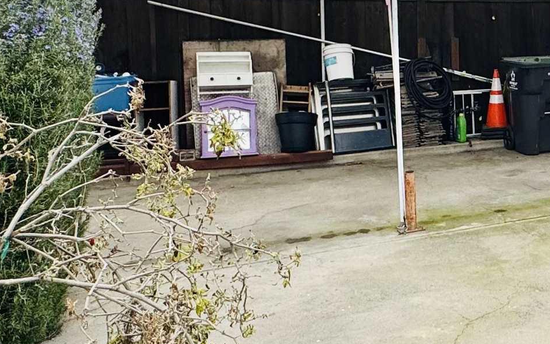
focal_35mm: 48
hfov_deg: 36.3
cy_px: 61
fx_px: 720
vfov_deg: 26.3
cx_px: 586
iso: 40
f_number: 2.2
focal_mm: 2.22
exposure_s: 1/565
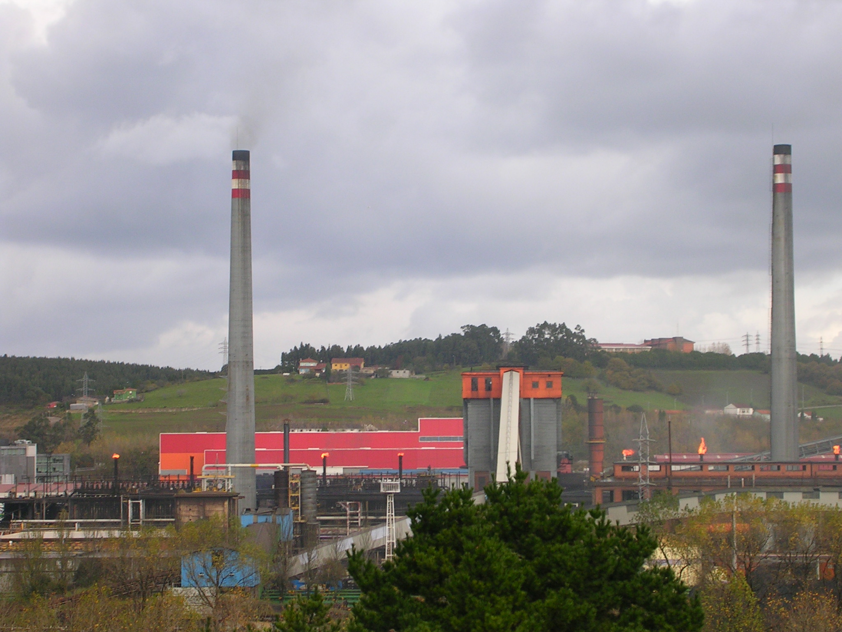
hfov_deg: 17.1
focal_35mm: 115
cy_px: 316
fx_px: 2797
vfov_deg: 12.9
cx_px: 421
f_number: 4.9
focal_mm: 17.4
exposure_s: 1/122
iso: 50
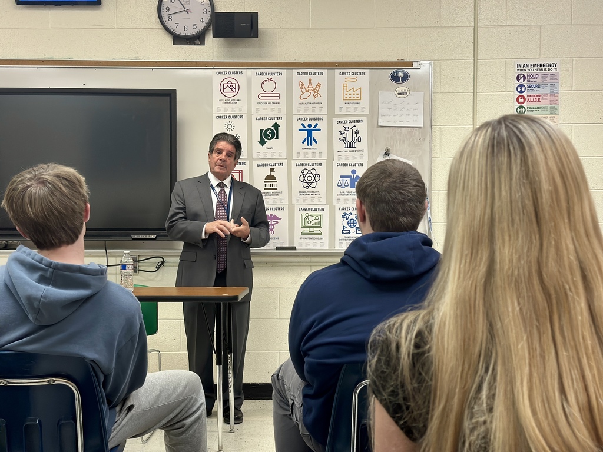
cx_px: 302
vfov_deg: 30.3
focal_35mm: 48
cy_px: 226
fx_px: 836
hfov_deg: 39.7
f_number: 1.78
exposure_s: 1/60
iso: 160
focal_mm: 6.86
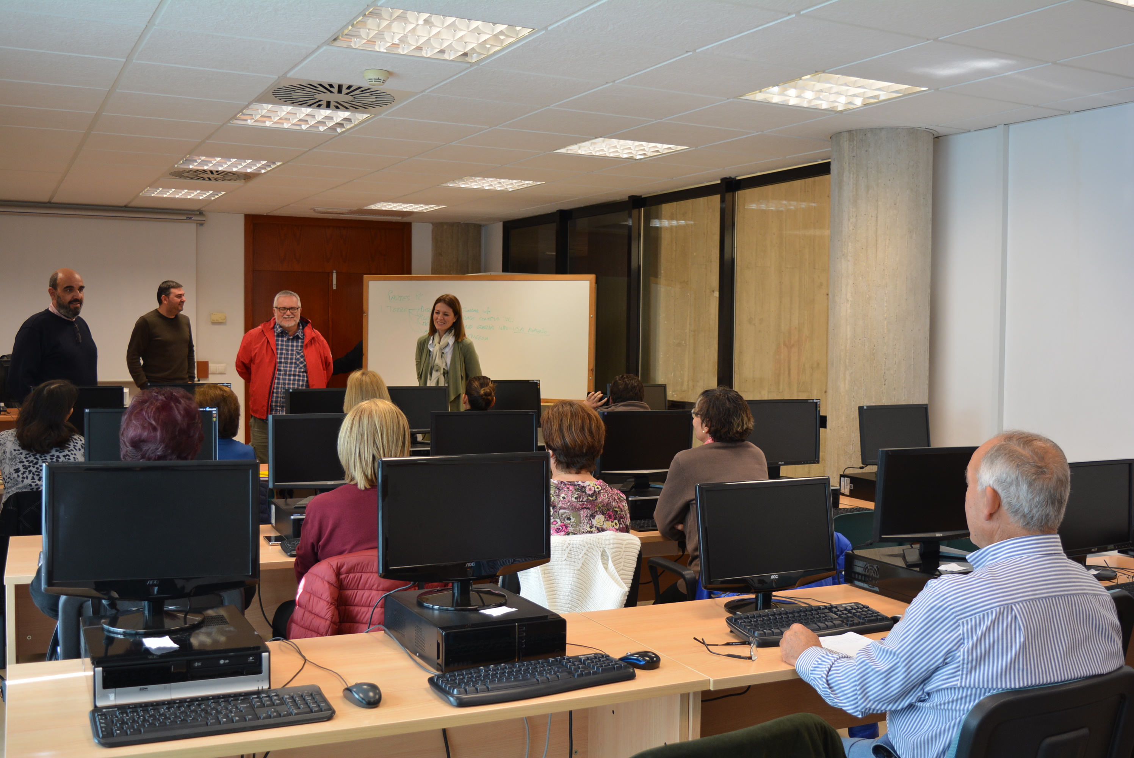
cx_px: 567
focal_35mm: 36
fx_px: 1135
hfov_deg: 53.1
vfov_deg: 36.9
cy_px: 379
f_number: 4.5
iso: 400
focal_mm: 24
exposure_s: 1/80
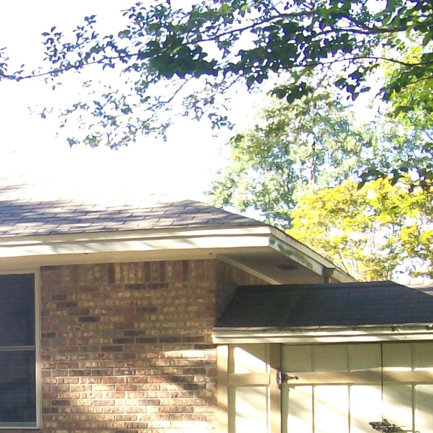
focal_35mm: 99
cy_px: 361
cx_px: -56
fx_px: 1401
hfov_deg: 17.0
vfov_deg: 17.4
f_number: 2.7
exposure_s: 1/162
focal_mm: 6
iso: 80
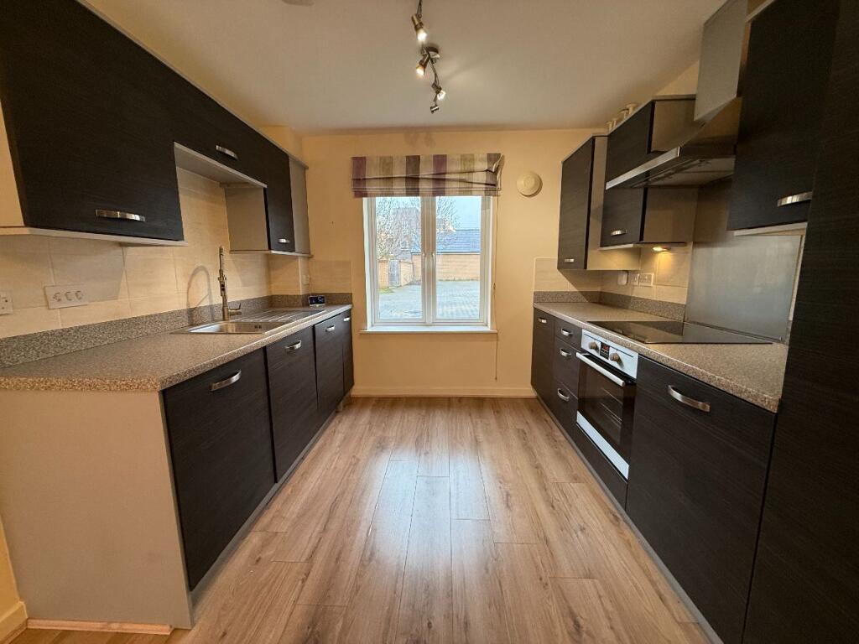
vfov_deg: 85.7
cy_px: 322
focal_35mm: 14
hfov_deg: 102.1
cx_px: 430
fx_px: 347
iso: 200
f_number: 2.2
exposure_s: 1/100
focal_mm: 2.22
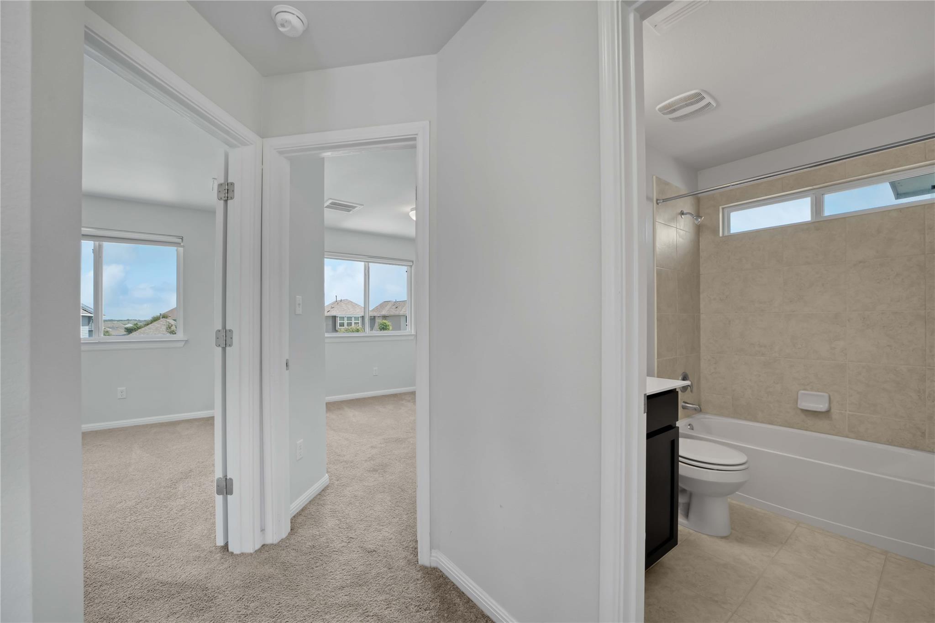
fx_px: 364
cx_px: 468
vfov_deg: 81.2
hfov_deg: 104.3
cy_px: 312
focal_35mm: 14
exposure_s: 1/20
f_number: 8
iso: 100
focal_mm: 14
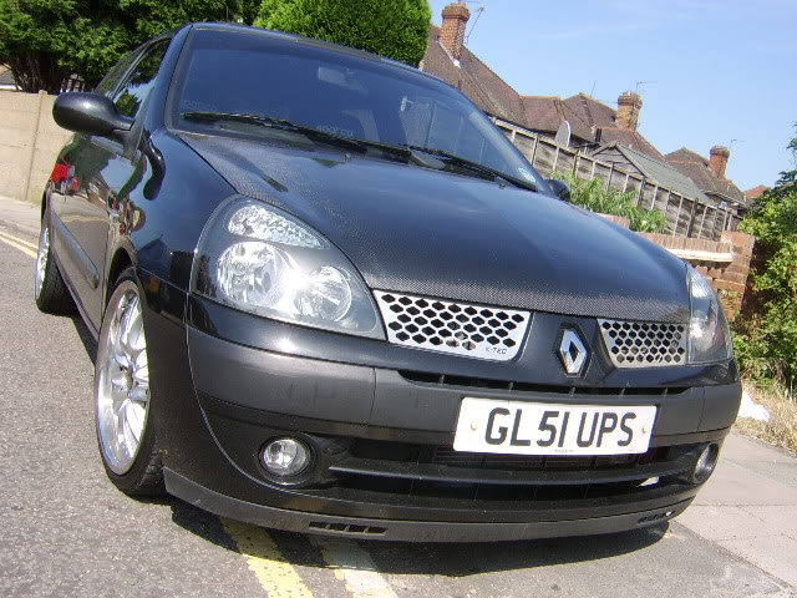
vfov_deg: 45.4
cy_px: 299
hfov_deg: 58.4
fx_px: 714
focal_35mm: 31
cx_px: 398
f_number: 6.7
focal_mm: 8.13
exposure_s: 1/162
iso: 71
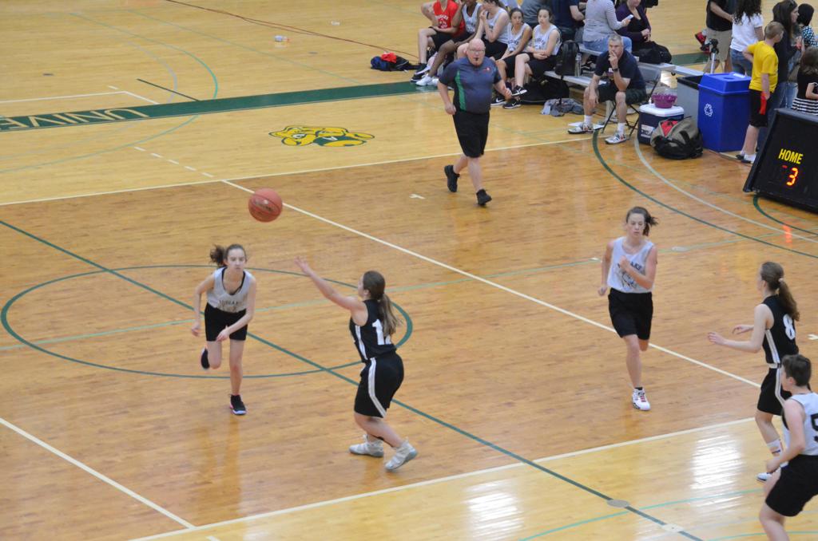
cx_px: 409
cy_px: 270
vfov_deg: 11.4
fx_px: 2721
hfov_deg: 17.1
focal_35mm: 120
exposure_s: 1/160
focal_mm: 80
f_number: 6.3
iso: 6400
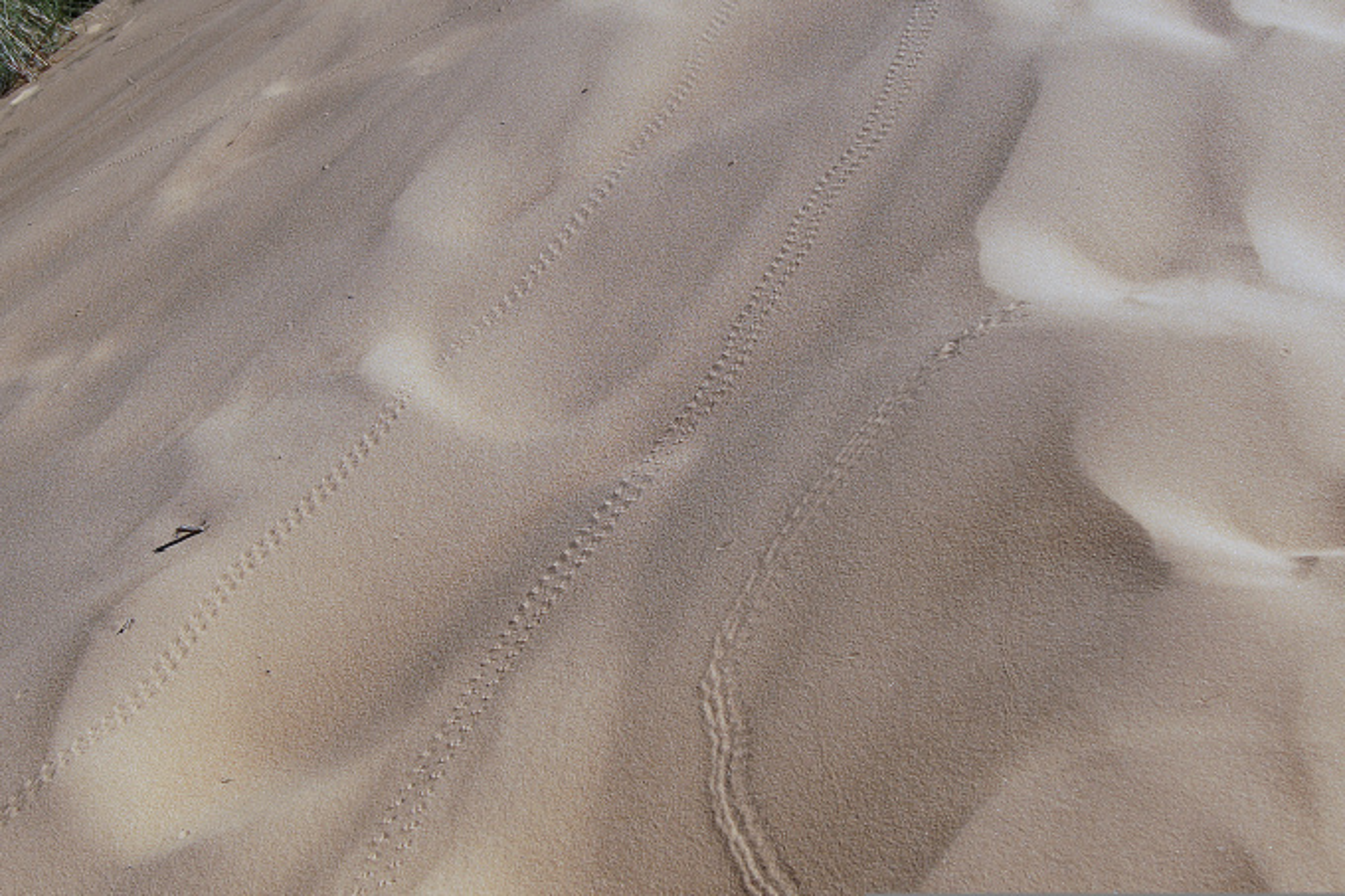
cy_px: 448
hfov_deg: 43.6
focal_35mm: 45
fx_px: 1681
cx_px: 672
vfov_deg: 29.9
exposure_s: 1/500
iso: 100
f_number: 8
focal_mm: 30
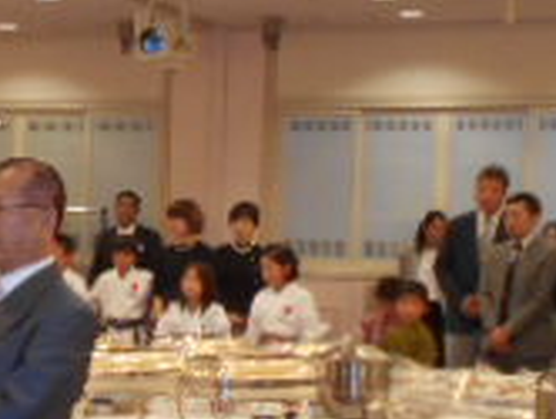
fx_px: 1609
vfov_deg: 14.8
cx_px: -67
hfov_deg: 18.8
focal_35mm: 100
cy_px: 318
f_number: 3.2
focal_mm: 4.6
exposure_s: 1/25
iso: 320
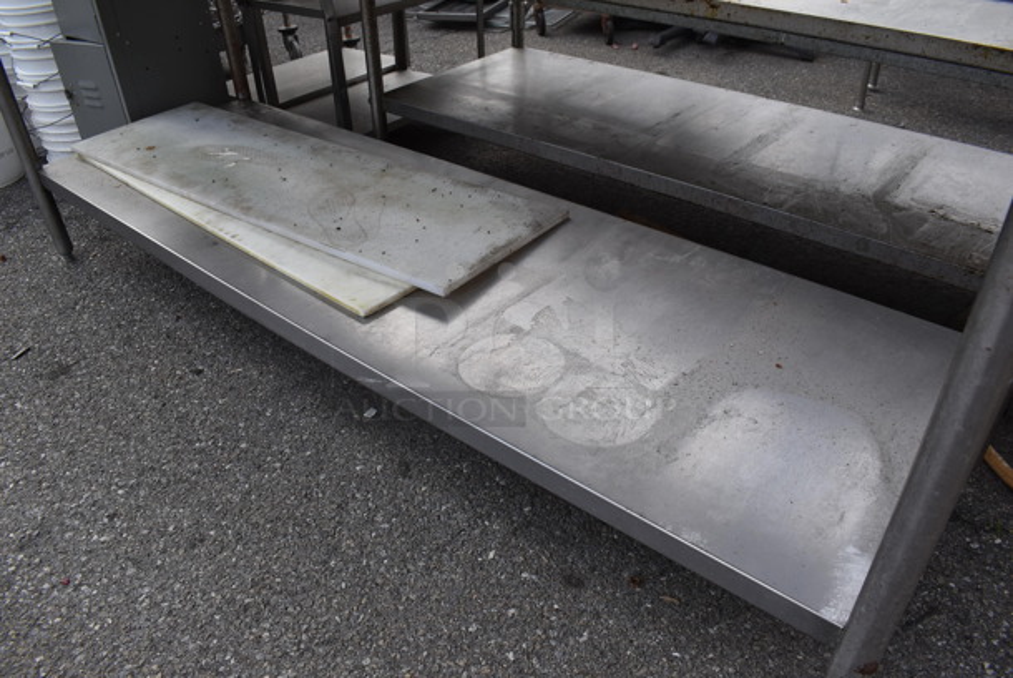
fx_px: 760
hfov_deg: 67.3
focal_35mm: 27
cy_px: 339
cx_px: 506
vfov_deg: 48.0
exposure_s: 1/320
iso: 200
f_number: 7.1
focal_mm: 18
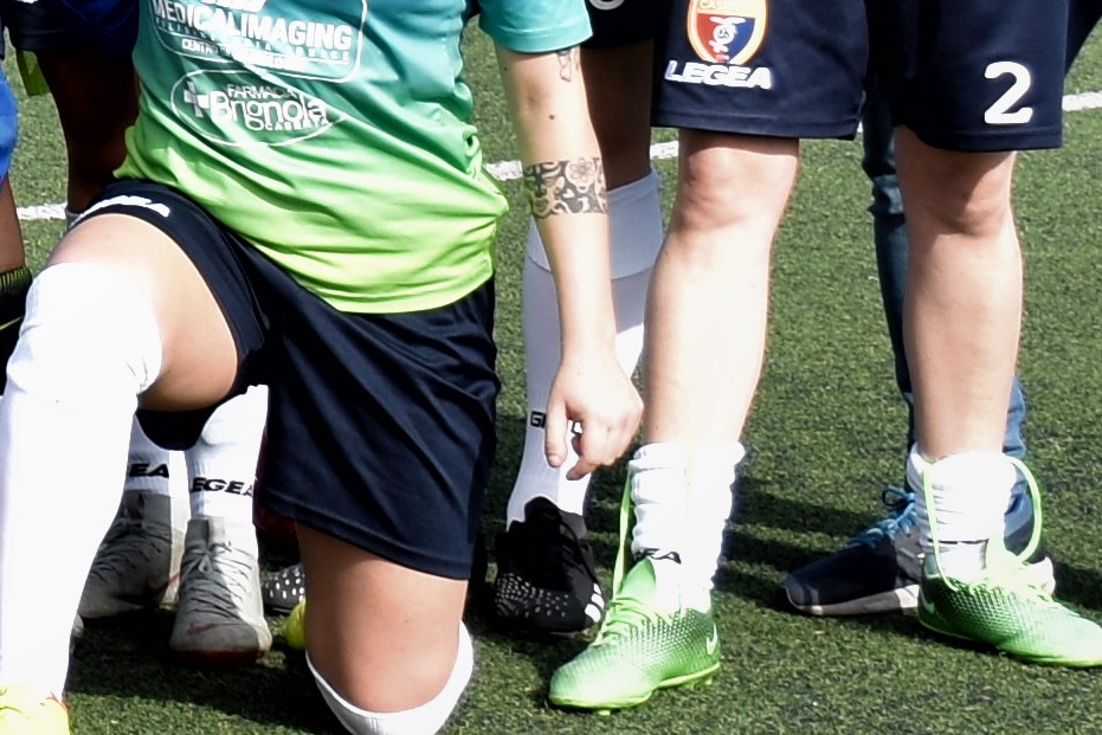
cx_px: -1187
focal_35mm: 290
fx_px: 8878
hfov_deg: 6.8
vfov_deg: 4.7
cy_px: -466
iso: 100
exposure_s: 1/250
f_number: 5.6
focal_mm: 30
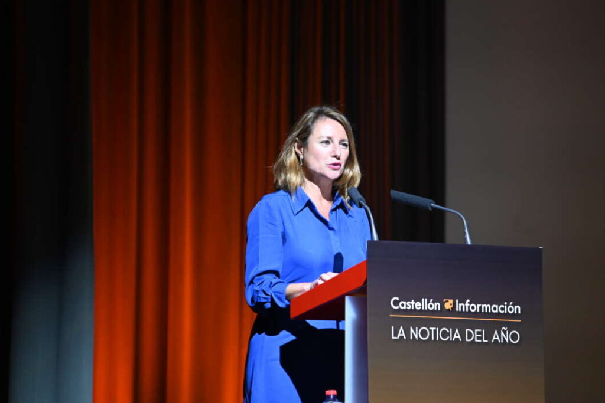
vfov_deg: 6.5
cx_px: 302
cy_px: 202
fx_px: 3529
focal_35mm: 210
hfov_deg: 9.8
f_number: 4
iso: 3200
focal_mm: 210
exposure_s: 1/640
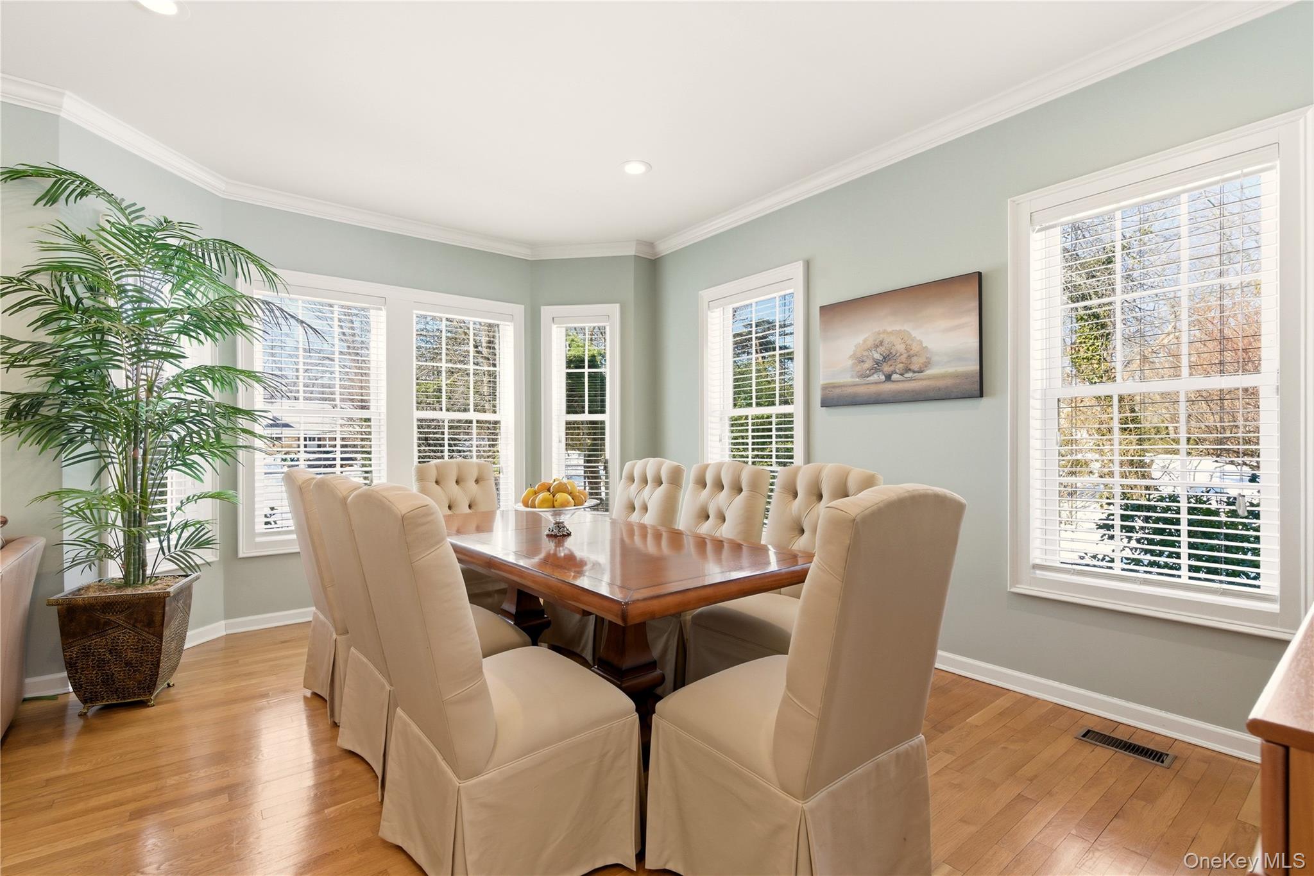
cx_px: 657
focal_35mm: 16
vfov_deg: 73.7
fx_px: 584
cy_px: 438
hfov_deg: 96.7
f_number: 9
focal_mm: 16
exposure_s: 1/100
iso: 250
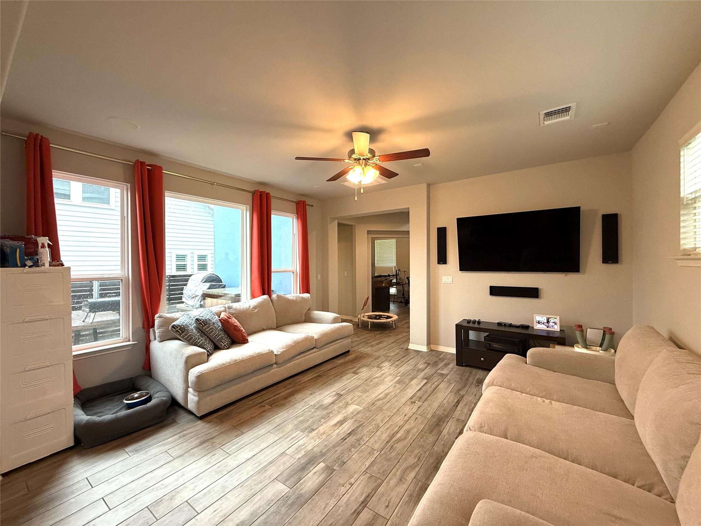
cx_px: 350
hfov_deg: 102.1
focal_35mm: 14
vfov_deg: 85.7
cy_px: 263
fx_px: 284
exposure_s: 1/120
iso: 250
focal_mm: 2.22
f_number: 2.2
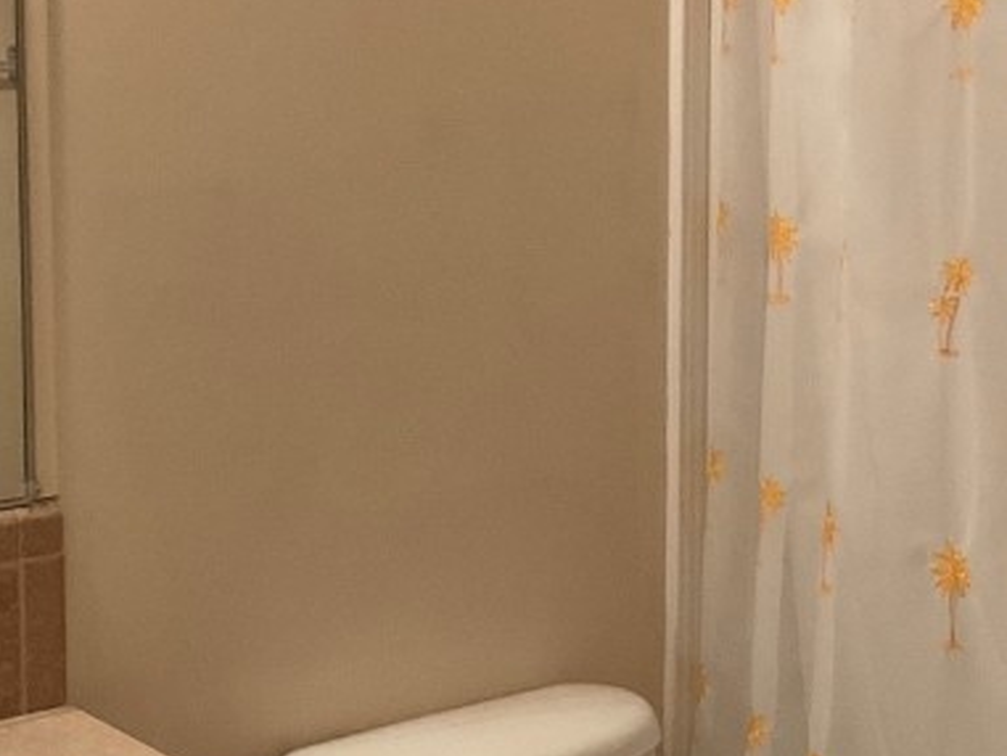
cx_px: 420
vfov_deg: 18.8
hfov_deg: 25.0
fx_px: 2270
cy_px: 238
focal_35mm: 78
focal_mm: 3
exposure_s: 1/60
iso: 125
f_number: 1.8
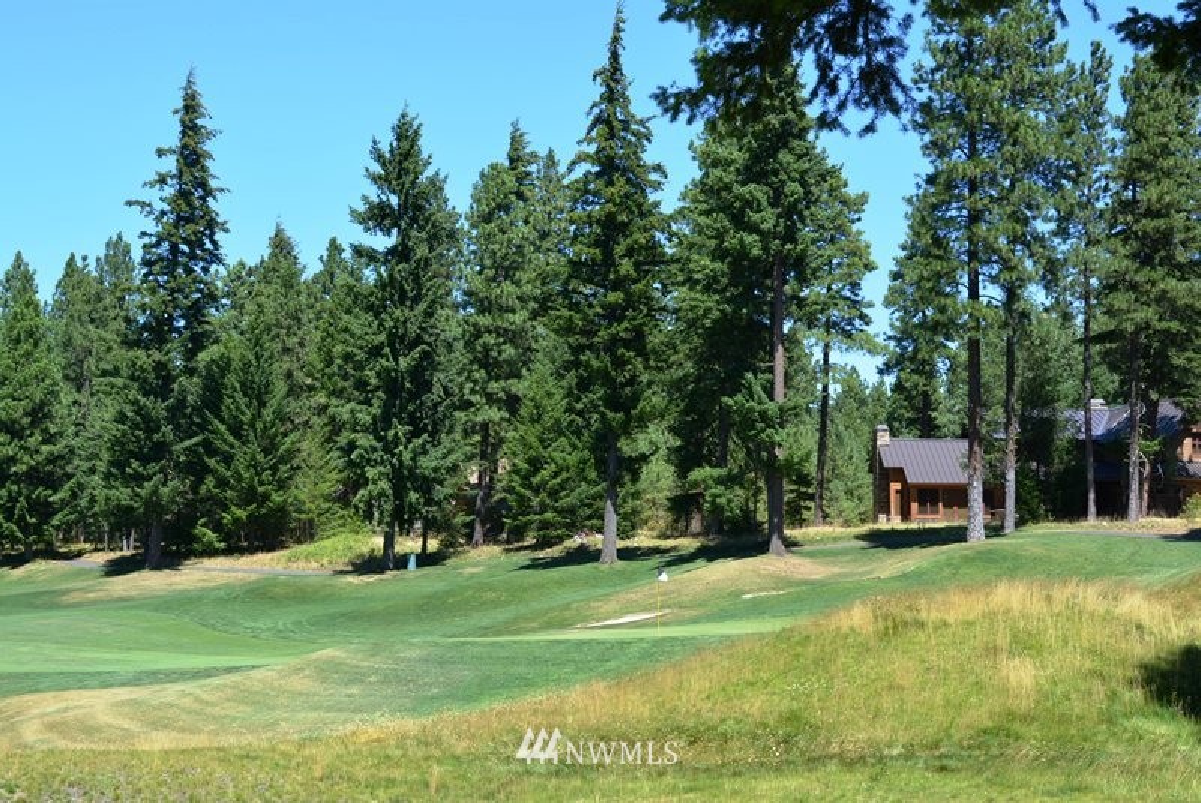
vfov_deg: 22.7
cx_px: 600
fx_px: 2003
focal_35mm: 60
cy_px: 402
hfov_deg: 33.4
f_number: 8
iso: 200
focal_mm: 40
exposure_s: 1/250
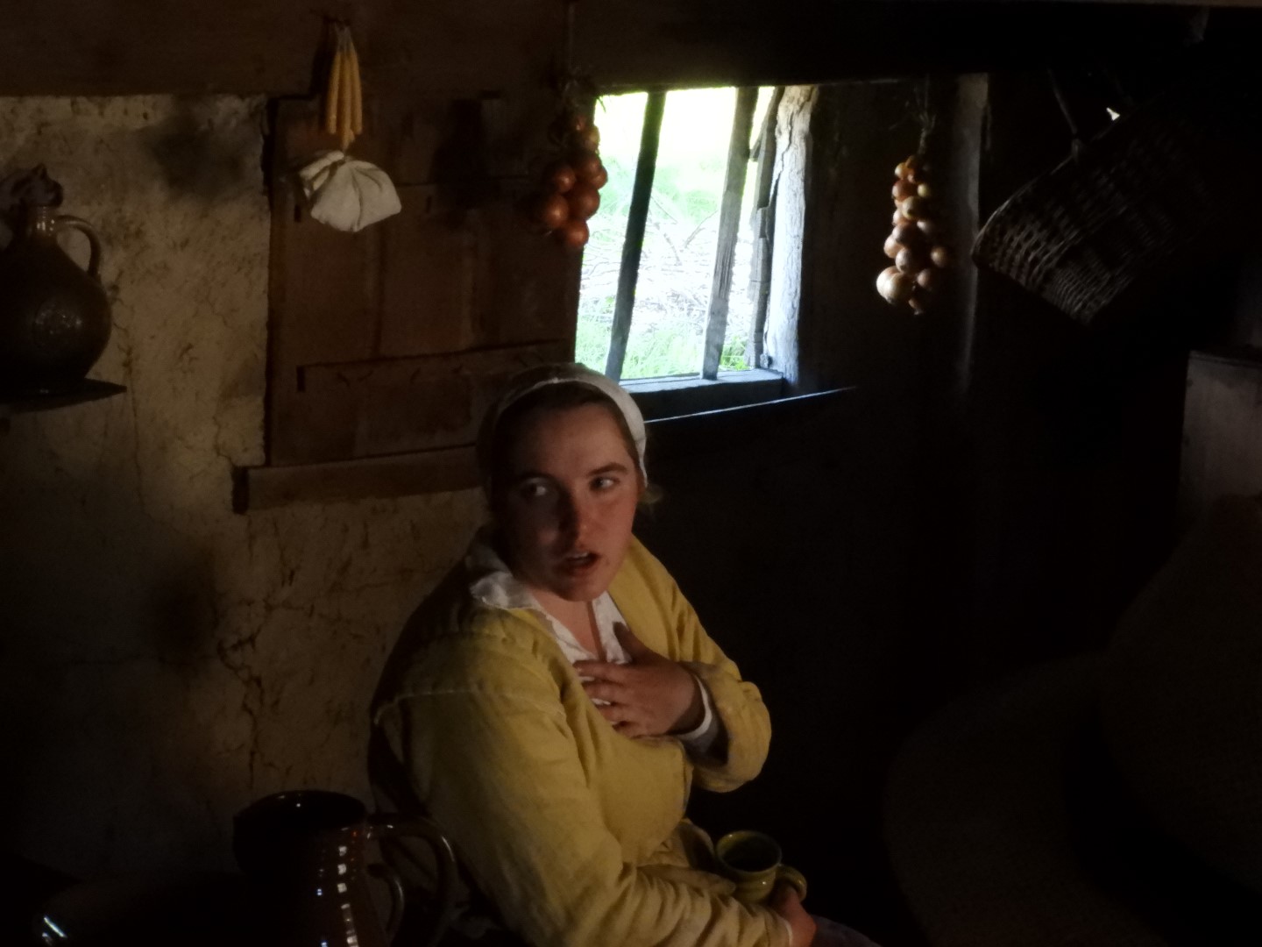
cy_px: 474
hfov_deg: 24.4
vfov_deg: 18.4
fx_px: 2917
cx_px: 631
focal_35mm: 80
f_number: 8
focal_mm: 14.3
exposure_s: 1/50
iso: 1600
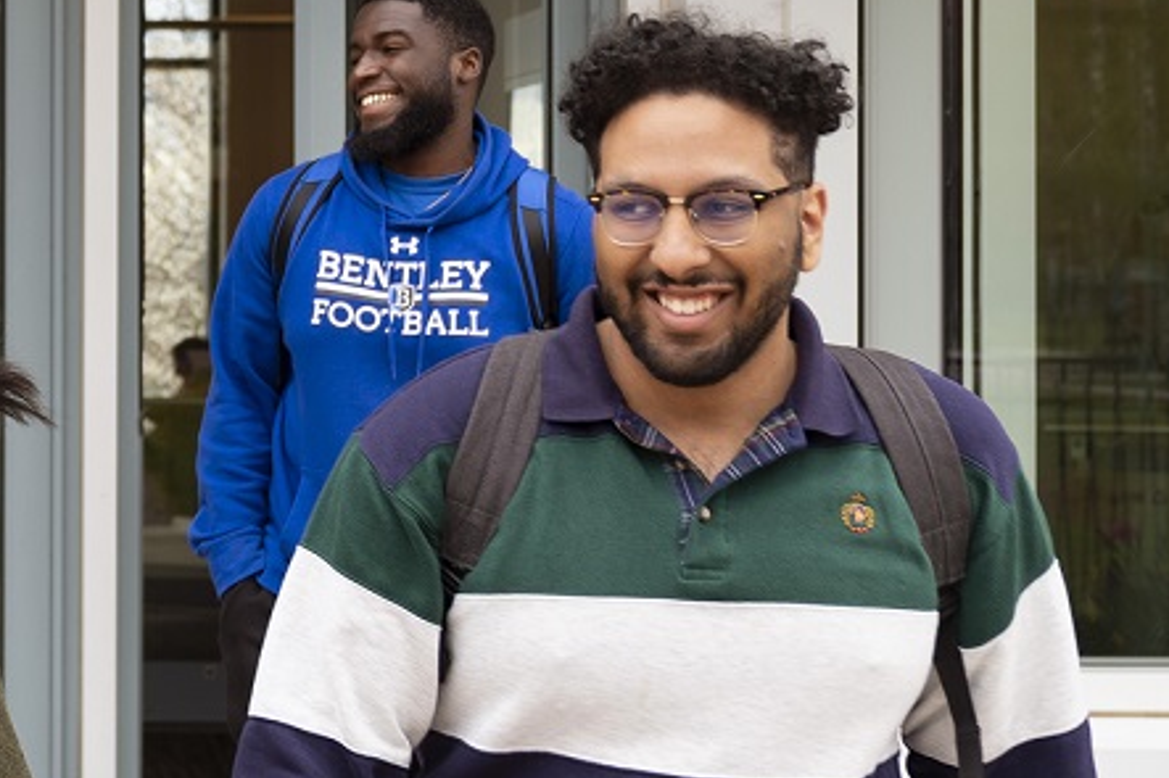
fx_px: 3960
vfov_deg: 11.2
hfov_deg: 16.2
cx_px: -169
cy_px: 191
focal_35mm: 122
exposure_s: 1/200
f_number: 3.5
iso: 100
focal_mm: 37
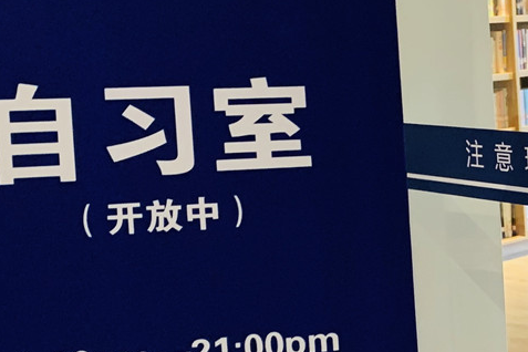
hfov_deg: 22.1
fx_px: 1247
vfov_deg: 16.1
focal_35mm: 85
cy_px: 211
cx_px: 632
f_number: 1.8
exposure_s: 1/50
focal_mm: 4.25
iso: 160
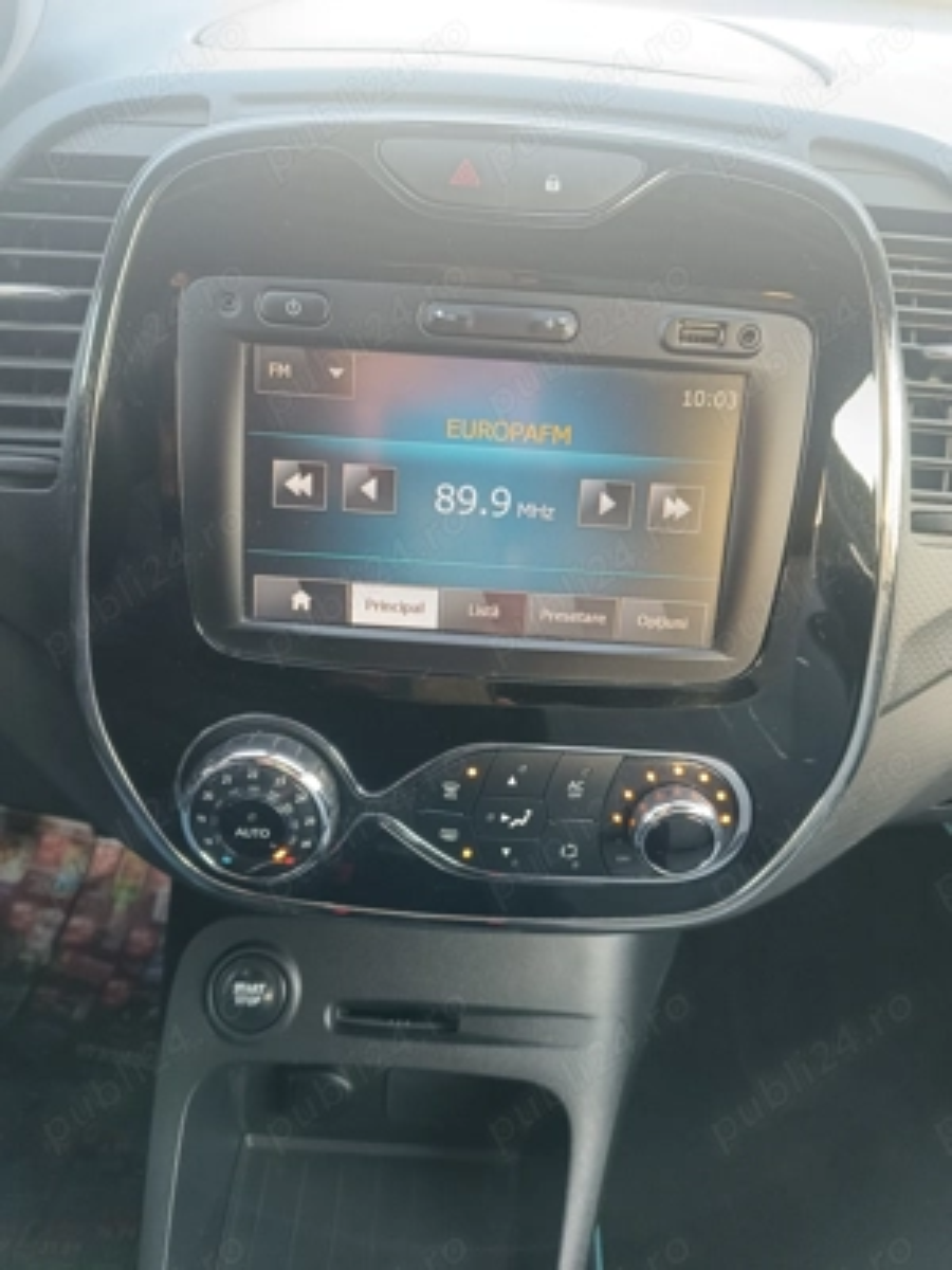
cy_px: 635
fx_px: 880
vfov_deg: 71.6
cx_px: 476
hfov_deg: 56.8
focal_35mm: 24
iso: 590
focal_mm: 5.59
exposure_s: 1/100
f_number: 1.88
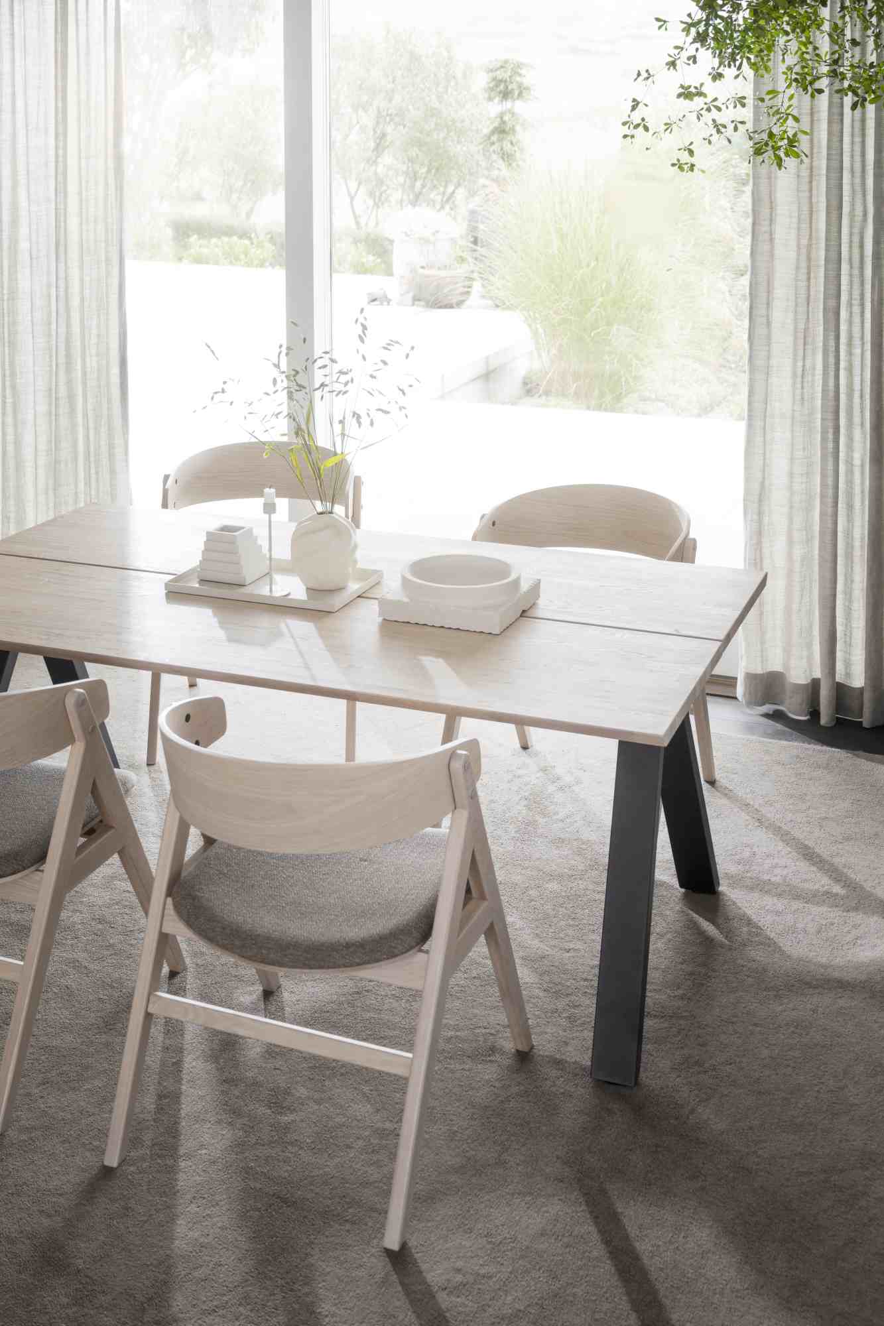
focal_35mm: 41
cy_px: 663
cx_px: 442
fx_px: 1510
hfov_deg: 32.6
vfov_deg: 47.4
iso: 125
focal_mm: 41
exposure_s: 1/5
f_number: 5
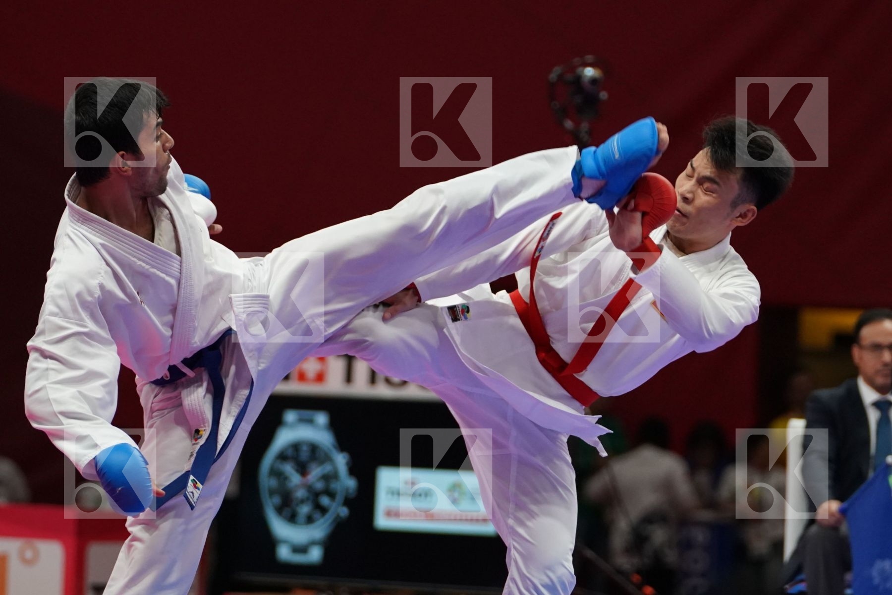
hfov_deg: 7.0
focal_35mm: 294
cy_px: 298
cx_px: 446
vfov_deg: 4.7
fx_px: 7284
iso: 3200
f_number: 4
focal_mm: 196
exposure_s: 1/1000
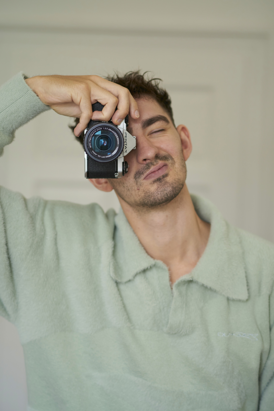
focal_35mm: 82
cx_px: 137
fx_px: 942
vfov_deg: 24.6
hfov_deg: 16.6
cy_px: 206
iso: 250
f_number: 1.8
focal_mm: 55
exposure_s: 1/250
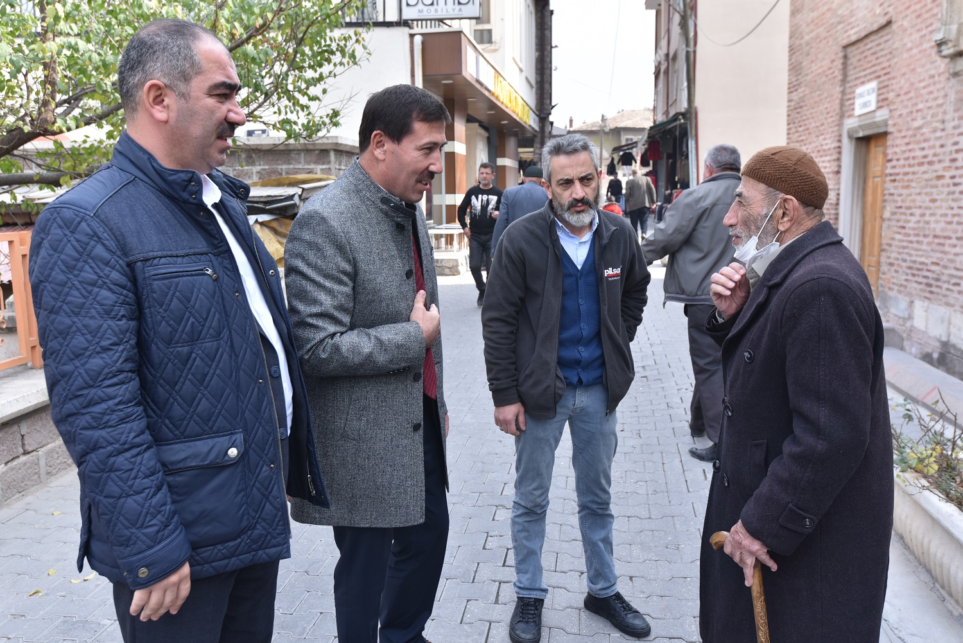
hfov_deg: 63.6
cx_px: 482
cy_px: 322
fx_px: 776
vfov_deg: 45.0
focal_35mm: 29
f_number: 5.6
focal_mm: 29
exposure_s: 1/125
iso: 100
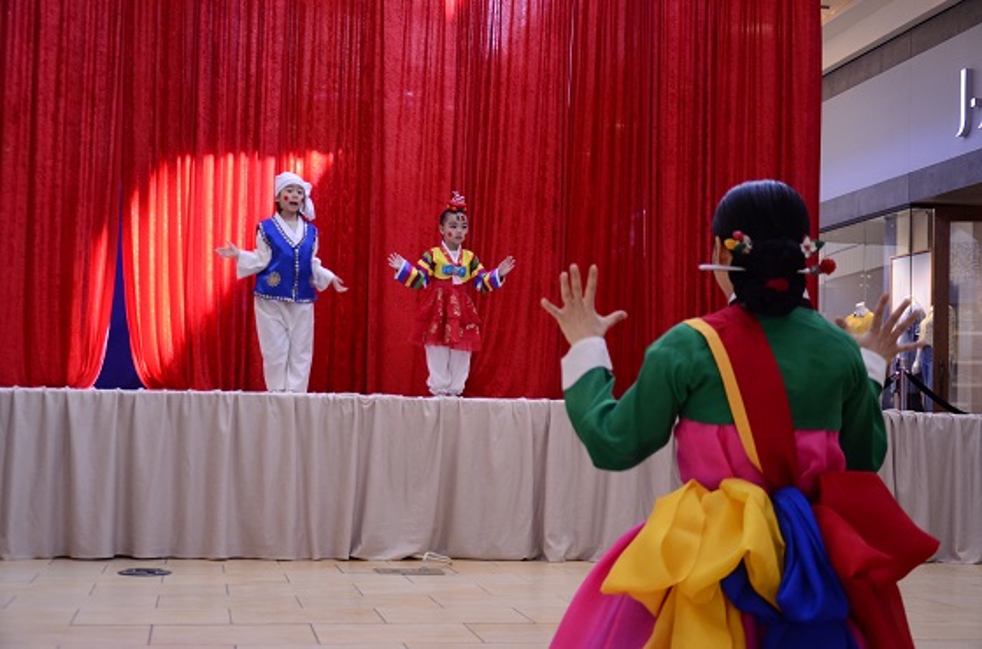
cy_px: 324
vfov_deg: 25.6
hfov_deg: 37.9
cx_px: 491
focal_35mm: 52
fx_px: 1428
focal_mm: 35
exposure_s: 1/125
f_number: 4.5
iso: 1000
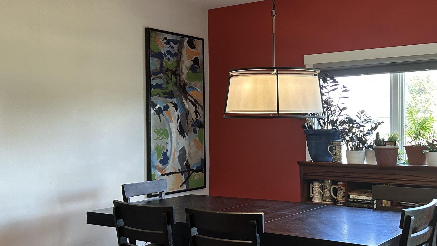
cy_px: 122
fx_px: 545
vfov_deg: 25.4
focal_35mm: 47
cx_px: 259
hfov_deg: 43.5
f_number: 1.5
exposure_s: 1/120
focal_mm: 5.7
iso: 125
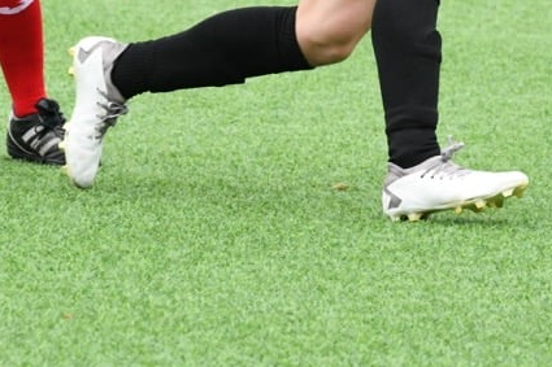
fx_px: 11541
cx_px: 517
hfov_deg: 2.7
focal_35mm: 753
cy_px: -163
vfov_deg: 1.8
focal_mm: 250
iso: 6400
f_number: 10
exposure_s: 1/1600
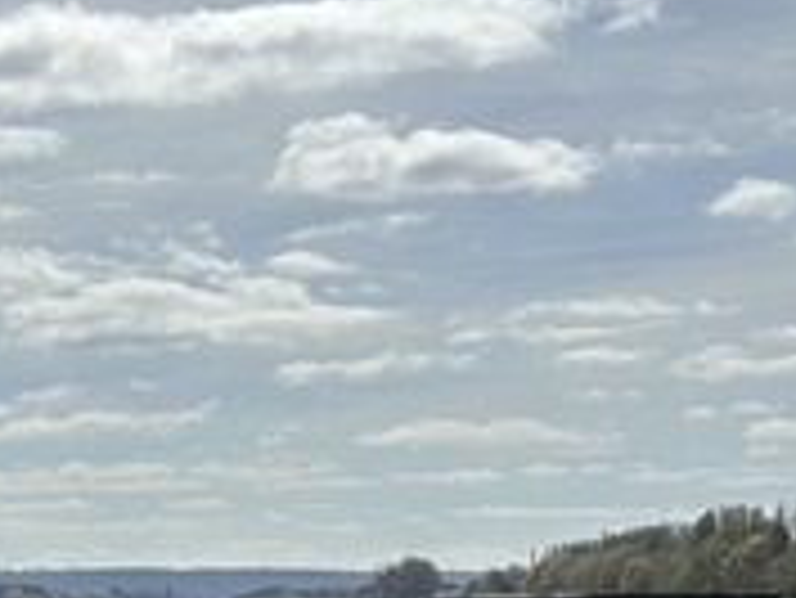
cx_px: -427
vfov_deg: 9.0
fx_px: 3751
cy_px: 724
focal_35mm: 163
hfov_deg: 11.6
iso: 64
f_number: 1.78
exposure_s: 1/8929
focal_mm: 6.86
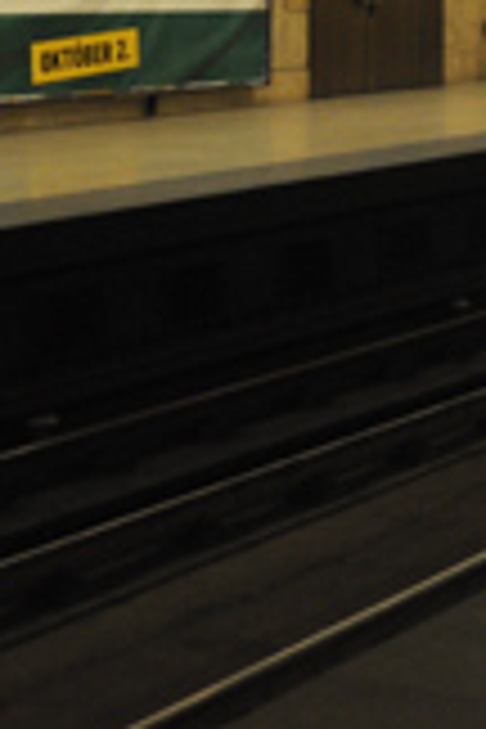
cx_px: 940
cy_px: -122
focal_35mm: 95
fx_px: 1921
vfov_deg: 20.3
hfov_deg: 12.8
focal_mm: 17
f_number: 3.5
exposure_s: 1/50
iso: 800
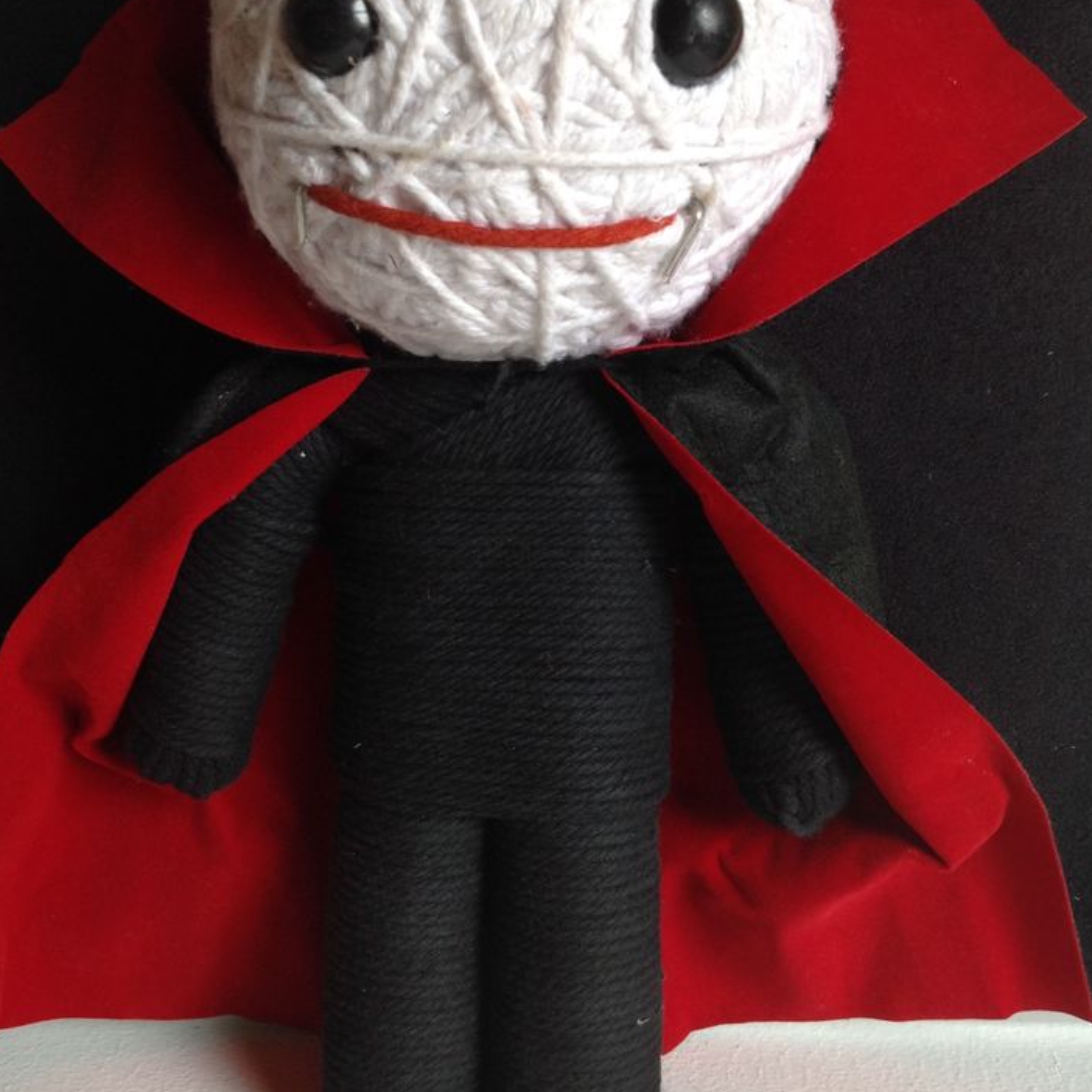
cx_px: 523
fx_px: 1570
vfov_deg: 38.2
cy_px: 436
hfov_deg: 38.3
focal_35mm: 44
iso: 64
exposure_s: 1/30
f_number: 2.4
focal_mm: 4.28
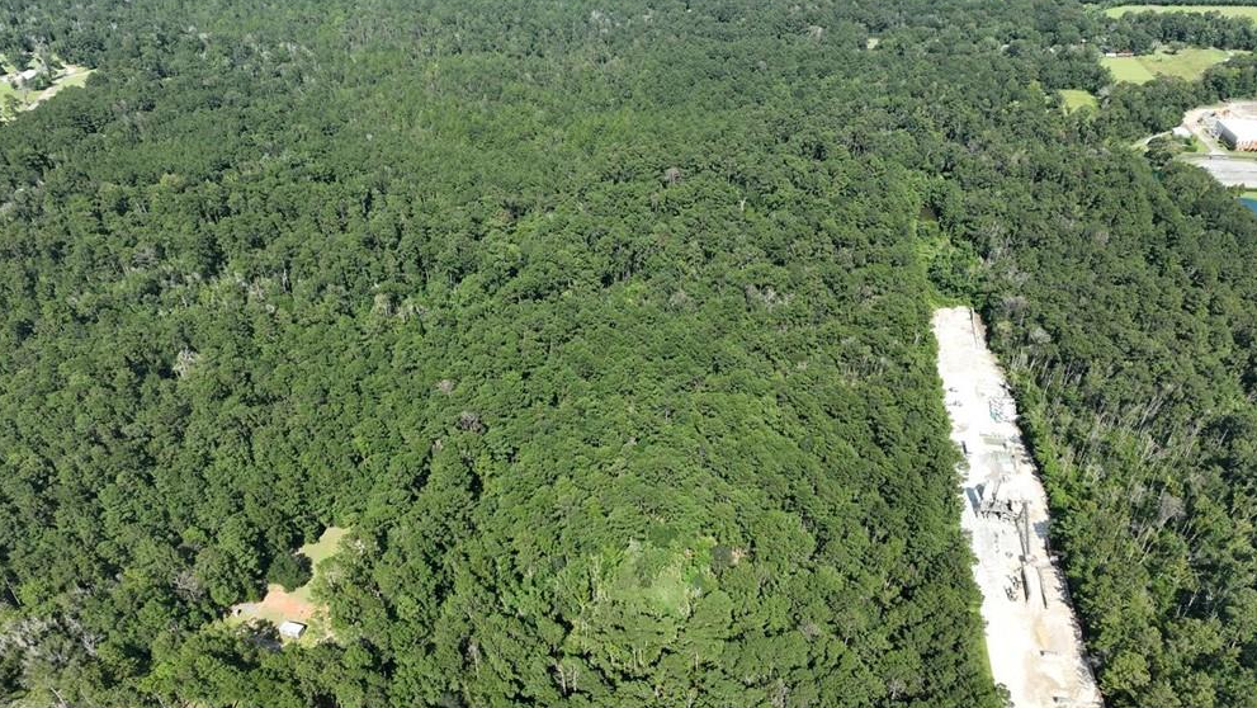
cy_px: 475
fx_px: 900
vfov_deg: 42.3
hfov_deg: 69.8
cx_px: 624
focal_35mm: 27
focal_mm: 12.29
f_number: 2.8
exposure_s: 1/1250
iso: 100
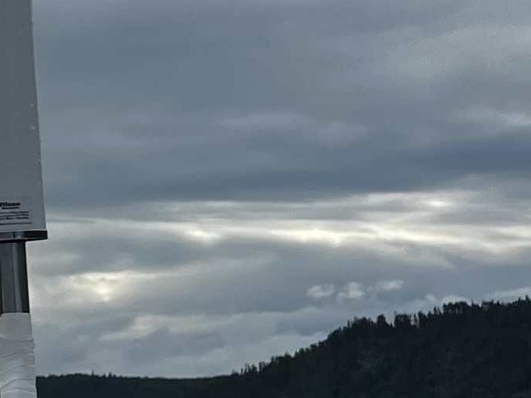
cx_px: -802
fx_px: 2363
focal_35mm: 154
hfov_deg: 10.7
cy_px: 229
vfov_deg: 9.6
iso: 50
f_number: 1.5
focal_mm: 5.7
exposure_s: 1/3968
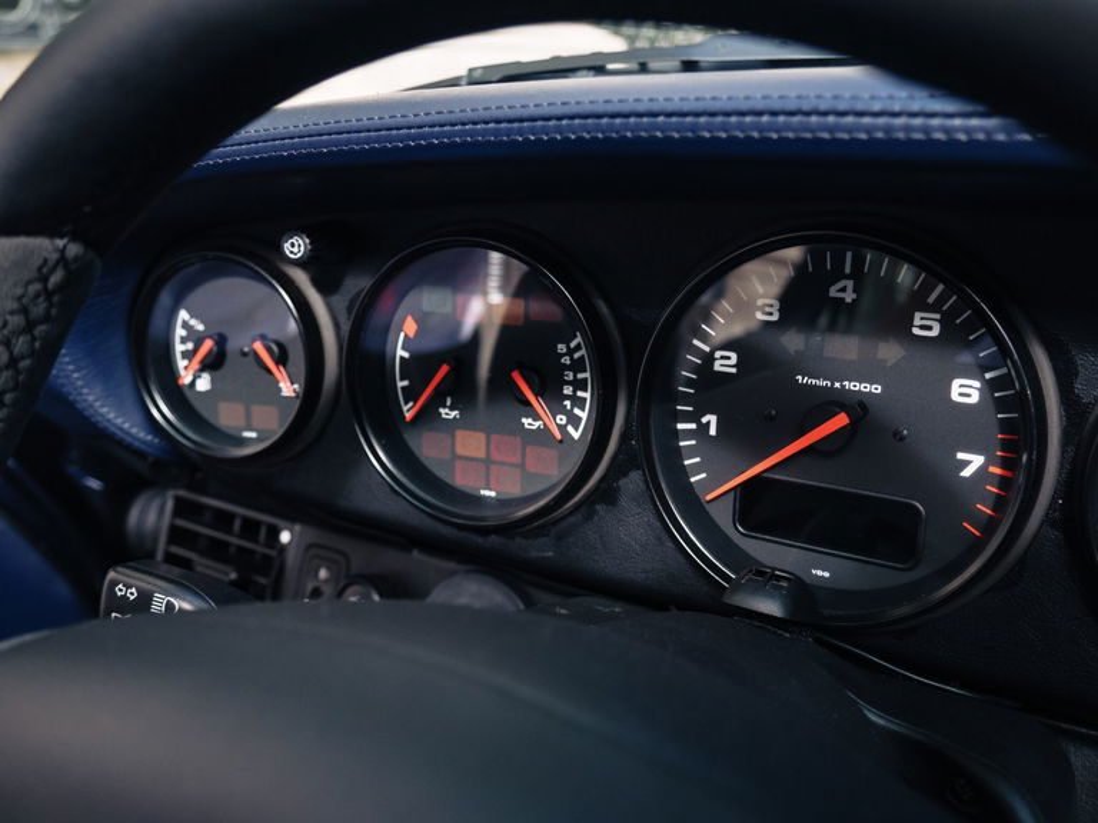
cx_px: 549
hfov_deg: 56.8
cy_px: 412
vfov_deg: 44.2
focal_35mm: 32
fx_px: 1015
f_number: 3.6
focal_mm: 16
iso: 400
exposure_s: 1/160
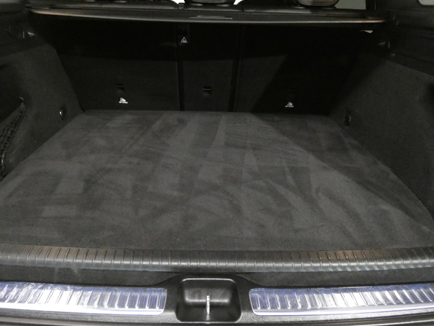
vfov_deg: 56.8
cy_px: 164
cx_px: 207
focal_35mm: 24
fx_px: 301
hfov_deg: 71.6
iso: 1600
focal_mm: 3.6
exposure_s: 1/30
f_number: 2.8
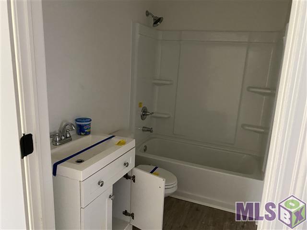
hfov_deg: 67.3
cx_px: 154
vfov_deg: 53.1
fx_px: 231
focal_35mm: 26
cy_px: 115
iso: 640
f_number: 1.8
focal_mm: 4.25
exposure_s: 1/30
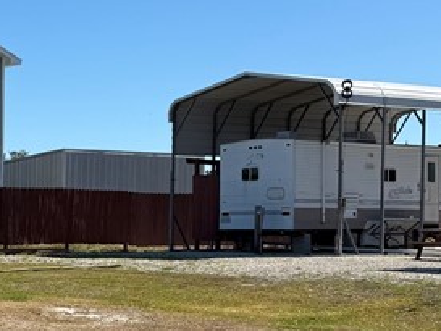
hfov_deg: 20.2
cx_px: -105
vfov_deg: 16.4
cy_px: 216
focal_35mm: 90
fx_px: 1147
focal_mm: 6.76
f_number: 1.78
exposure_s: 1/5714
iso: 80
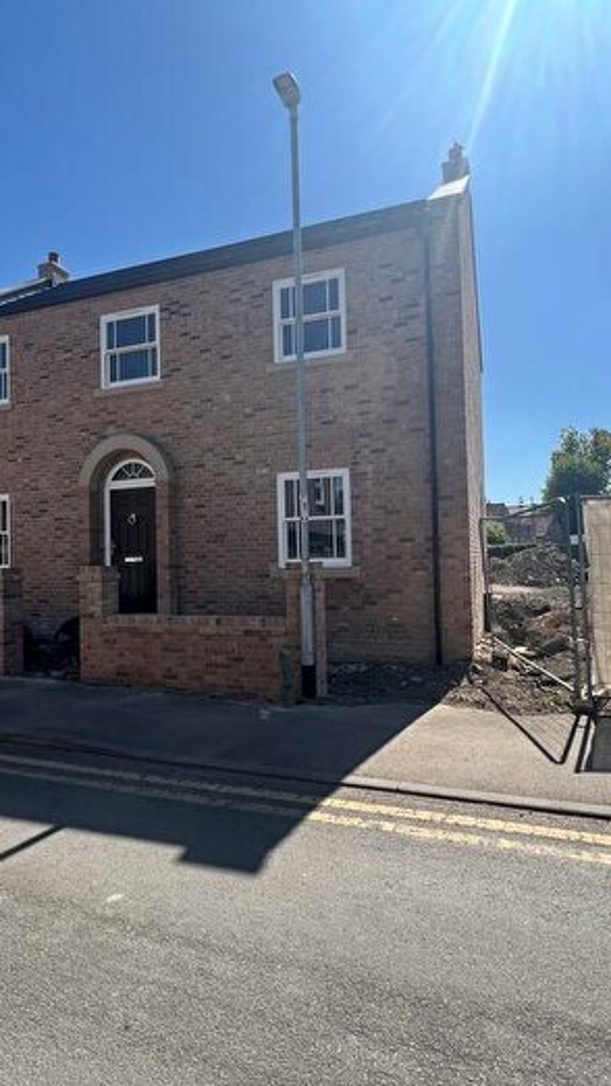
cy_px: 542
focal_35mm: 19
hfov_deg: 58.4
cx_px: 295
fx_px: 547
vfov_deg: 89.5
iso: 32
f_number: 1.8
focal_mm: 1.57
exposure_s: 1/896
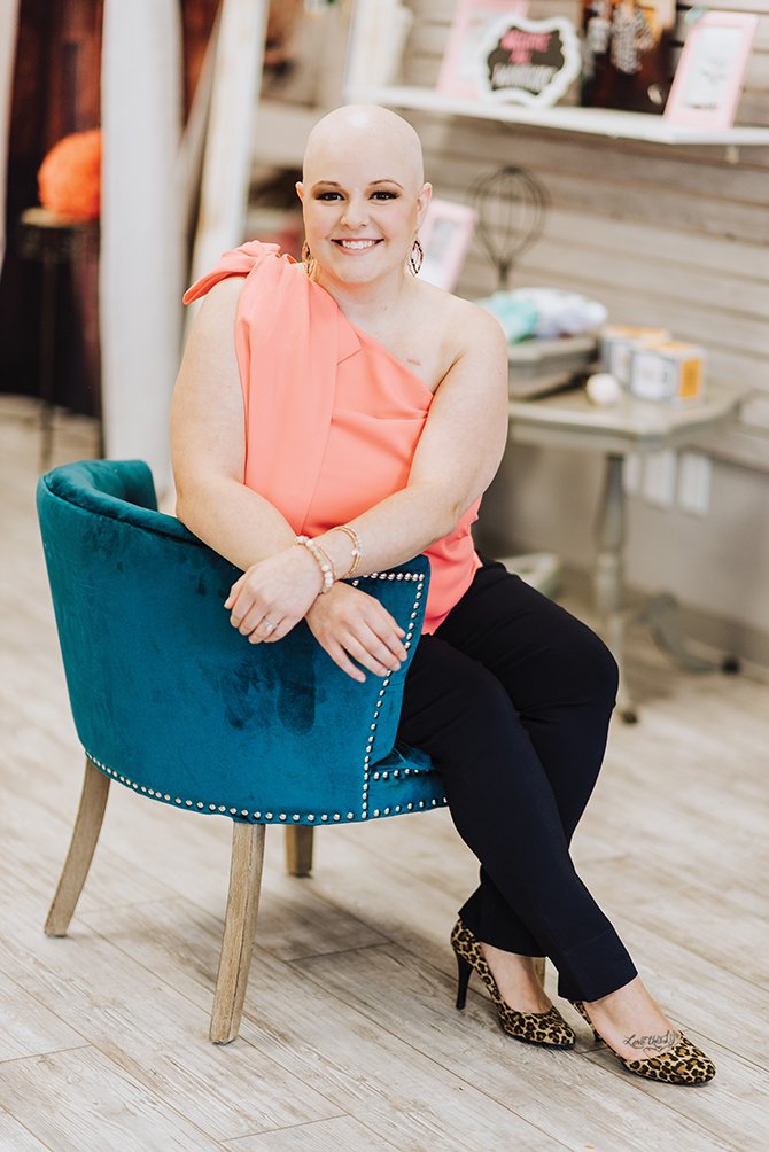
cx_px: 384
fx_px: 2721
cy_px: 576
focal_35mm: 85
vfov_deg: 23.9
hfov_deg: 16.1
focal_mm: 85
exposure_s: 1/400
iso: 160
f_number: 1.4
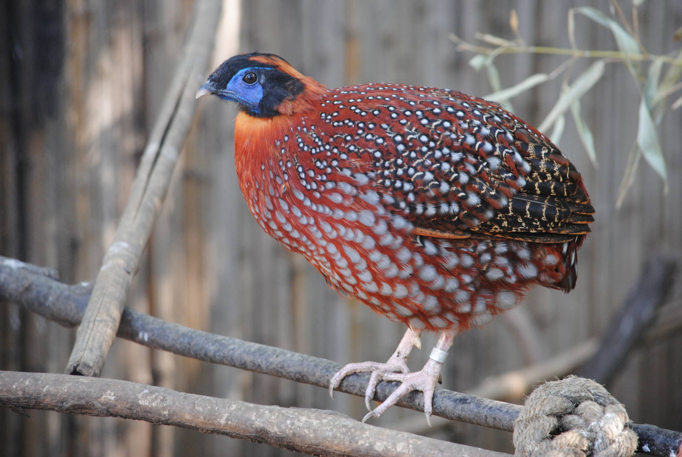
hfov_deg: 7.0
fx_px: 5548
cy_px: 228
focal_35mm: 292
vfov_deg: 4.7
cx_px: 341
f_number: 5
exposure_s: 1/30
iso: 400
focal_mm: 195
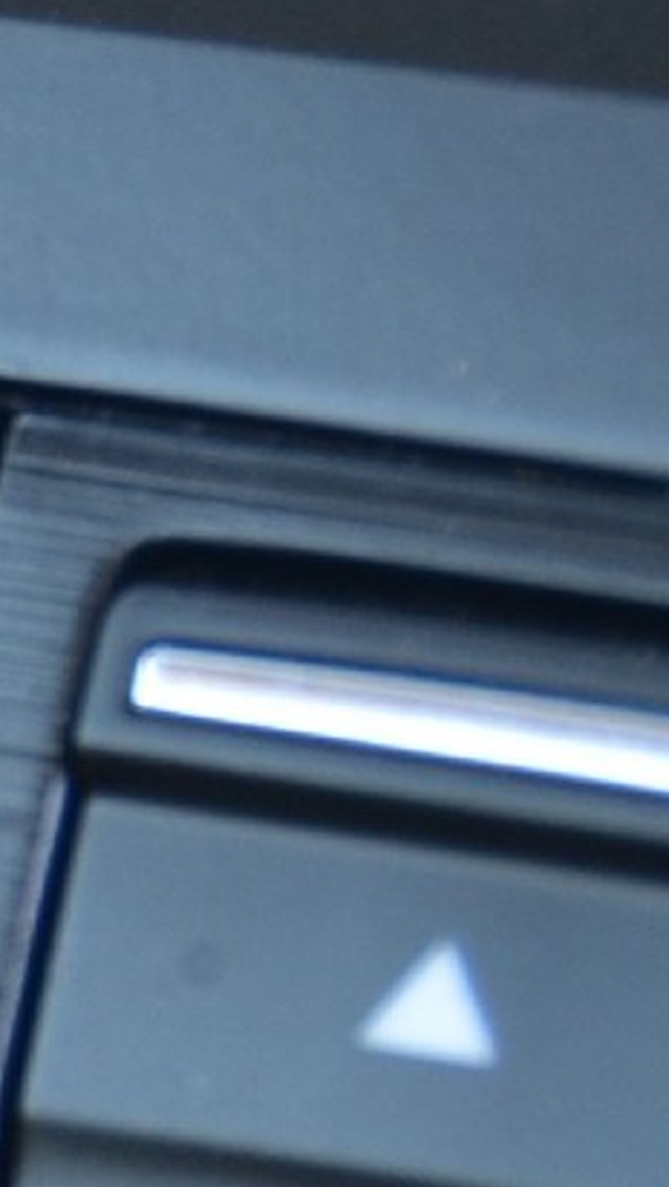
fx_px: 23980
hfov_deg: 1.6
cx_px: -2154
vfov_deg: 2.8
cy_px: 830
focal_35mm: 761
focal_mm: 80
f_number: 5
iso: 450
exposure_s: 1/60
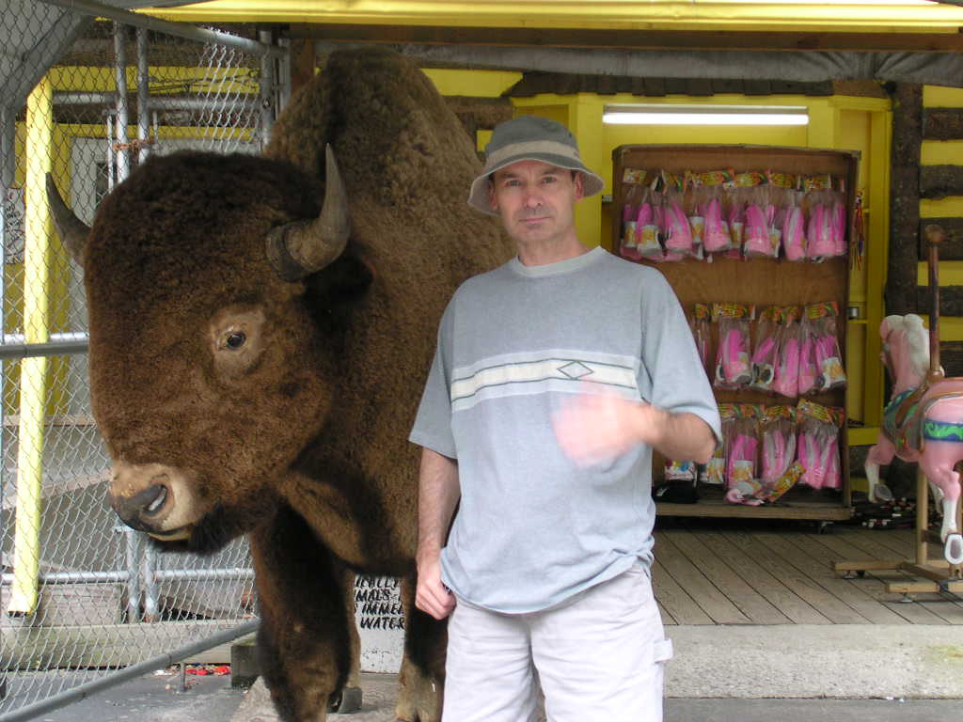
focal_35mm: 92
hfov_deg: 21.3
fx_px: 2559
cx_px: 482
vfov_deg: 16.1
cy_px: 361
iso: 100
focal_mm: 14
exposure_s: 1/38.8
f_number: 4.4
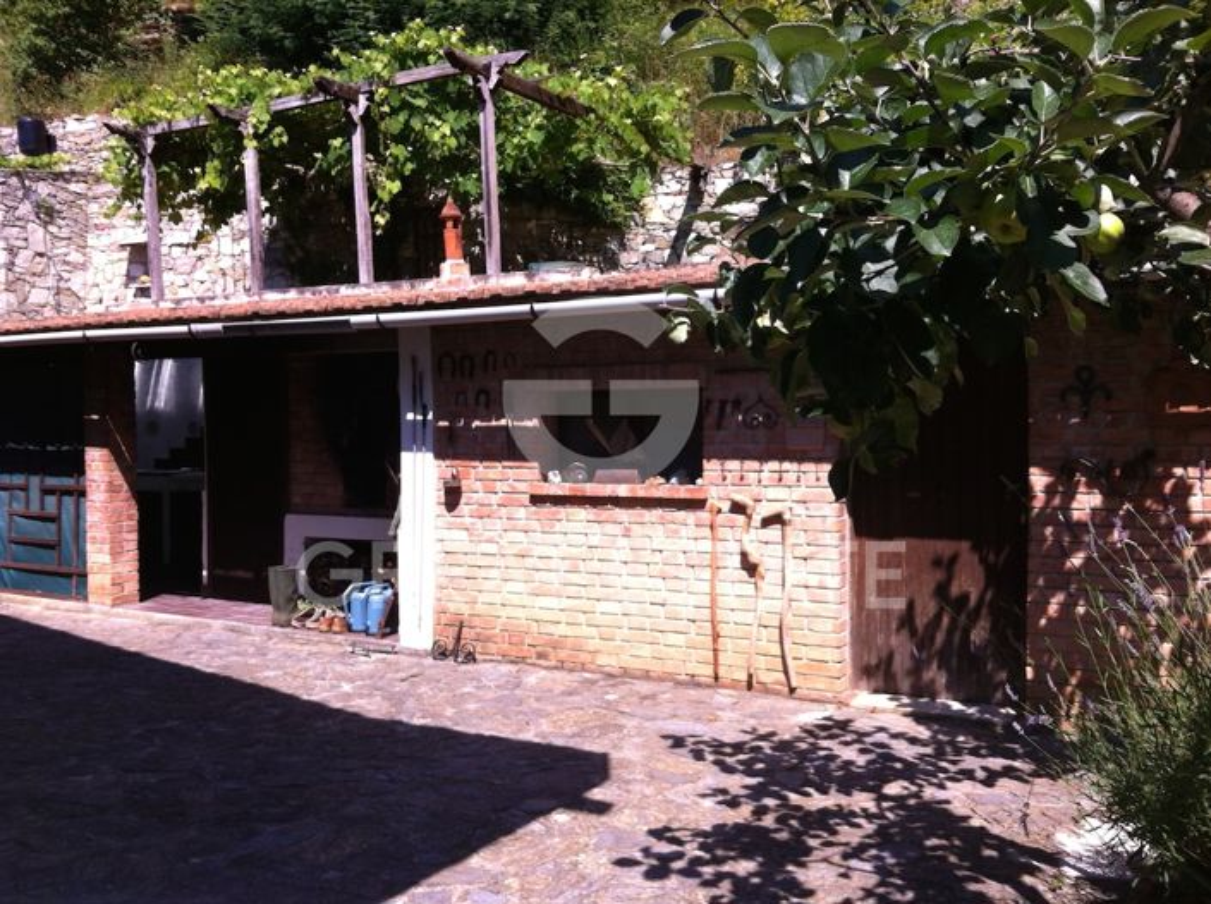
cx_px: 606
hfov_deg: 52.7
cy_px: 452
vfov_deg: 40.6
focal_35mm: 35
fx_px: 1222
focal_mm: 3.85
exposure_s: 1/702
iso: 80
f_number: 2.8
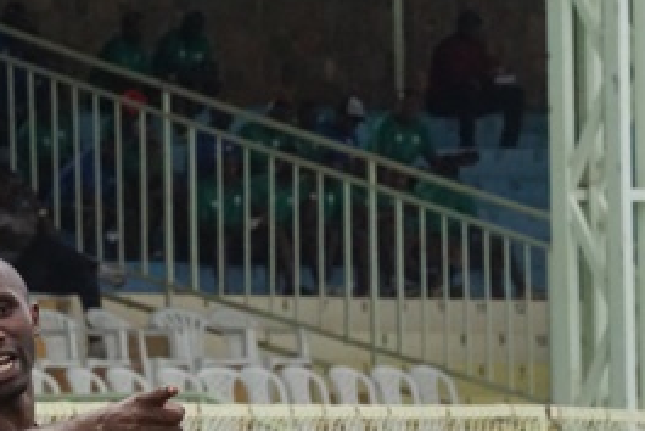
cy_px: 454
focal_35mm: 724
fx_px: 12978
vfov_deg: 1.9
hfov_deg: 2.8
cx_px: -66
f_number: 16
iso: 2500
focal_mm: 200
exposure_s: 1/400
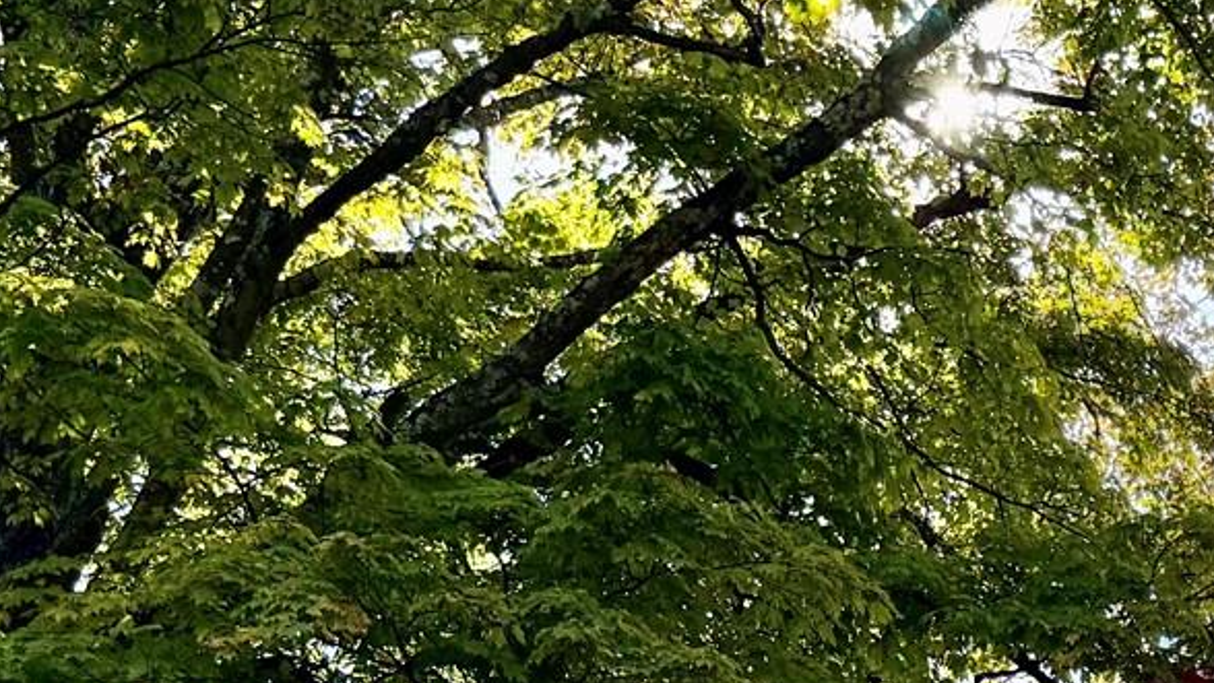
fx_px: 2930
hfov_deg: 21.1
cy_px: 1535
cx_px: 1610
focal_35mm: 91
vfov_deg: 11.4
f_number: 1.78
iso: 125
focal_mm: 6.76
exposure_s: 1/3425
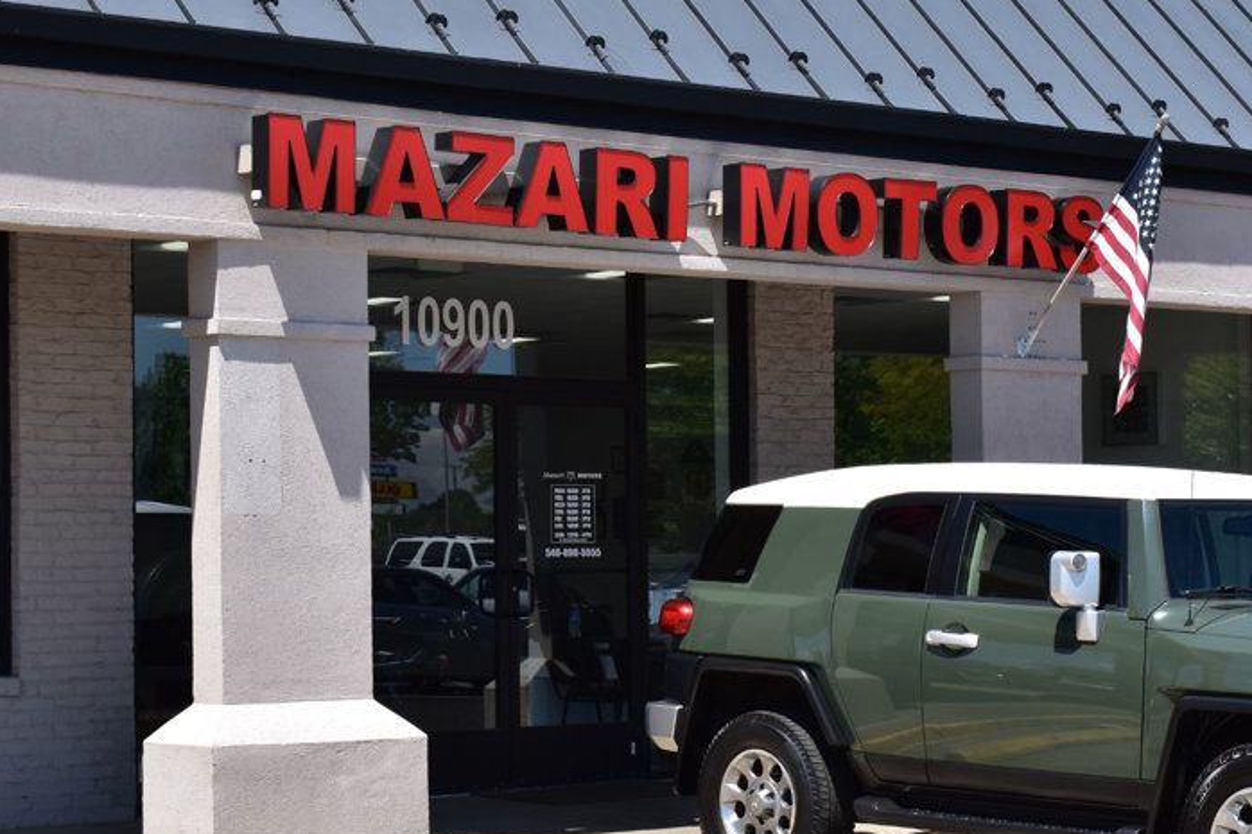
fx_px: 3060
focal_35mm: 88
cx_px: 739
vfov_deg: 15.5
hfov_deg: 23.1
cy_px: 551
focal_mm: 40
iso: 400
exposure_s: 1/500
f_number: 11
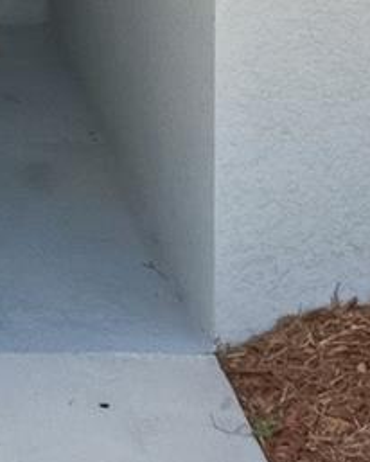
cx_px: -158
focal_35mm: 111
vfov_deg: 15.7
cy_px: -264
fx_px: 1518
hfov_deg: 13.2
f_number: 8
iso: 1600
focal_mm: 19
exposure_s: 1/2000
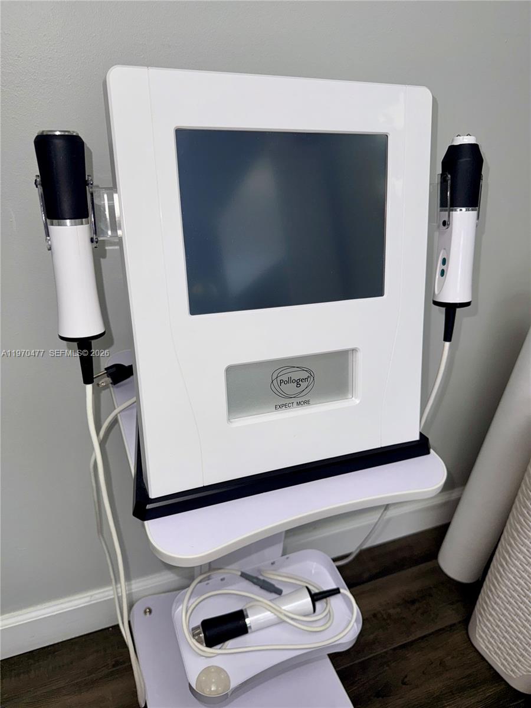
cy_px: 354
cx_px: 266
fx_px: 491
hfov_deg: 56.8
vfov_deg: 71.6
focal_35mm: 24
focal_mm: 6.76
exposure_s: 1/265
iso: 50
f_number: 1.78
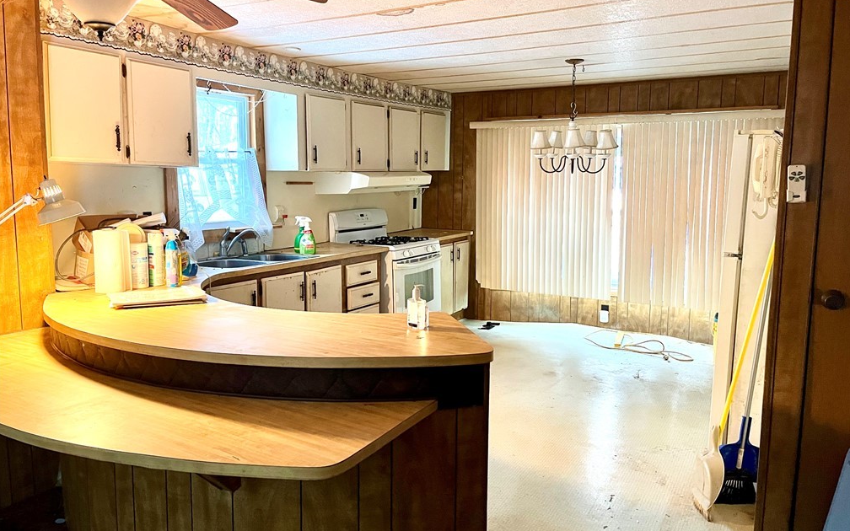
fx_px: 649
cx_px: 429
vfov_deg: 44.5
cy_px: 252
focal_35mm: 28
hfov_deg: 66.5
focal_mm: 5.1
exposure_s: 1/60
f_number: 1.6
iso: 500
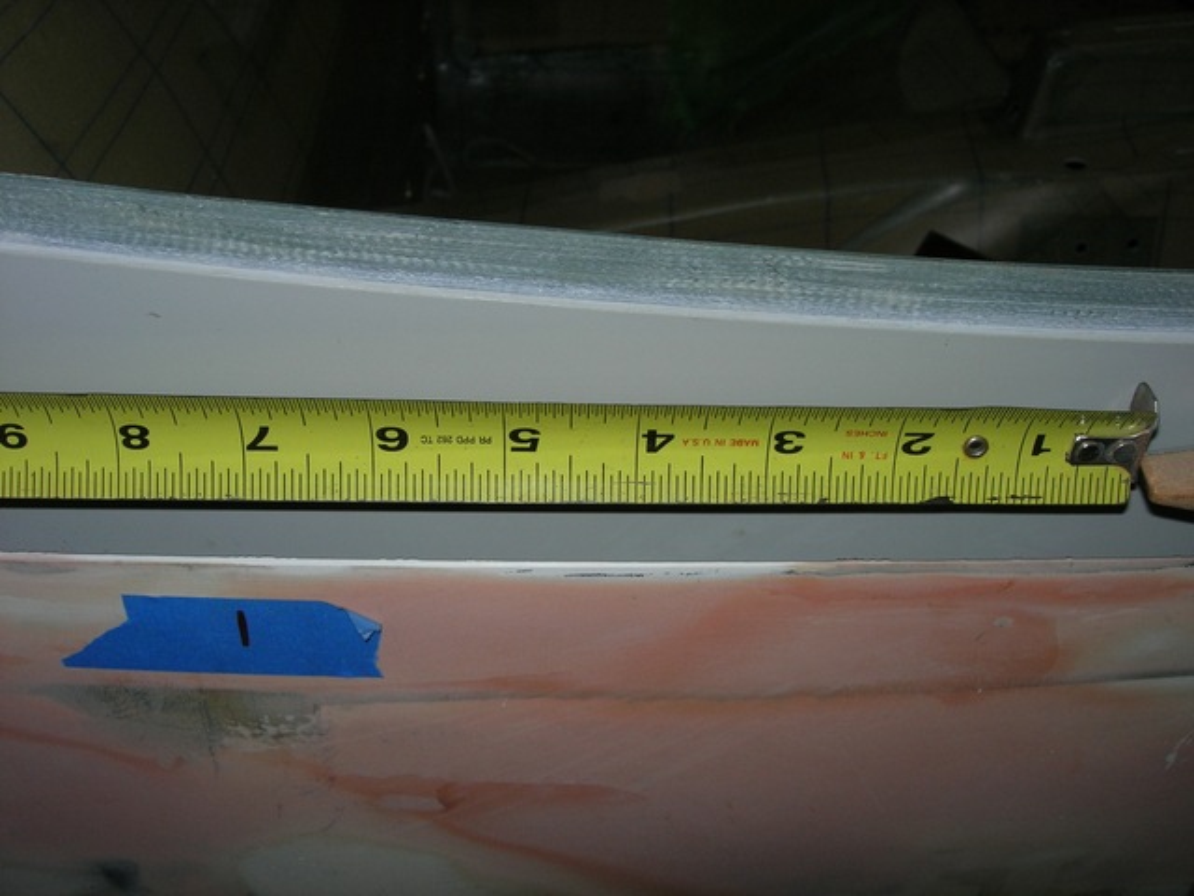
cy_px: 448
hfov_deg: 49.0
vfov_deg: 37.7
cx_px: 597
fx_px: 1311
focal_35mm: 38
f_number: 4.8
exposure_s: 1/60.1
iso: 64
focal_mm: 7.8
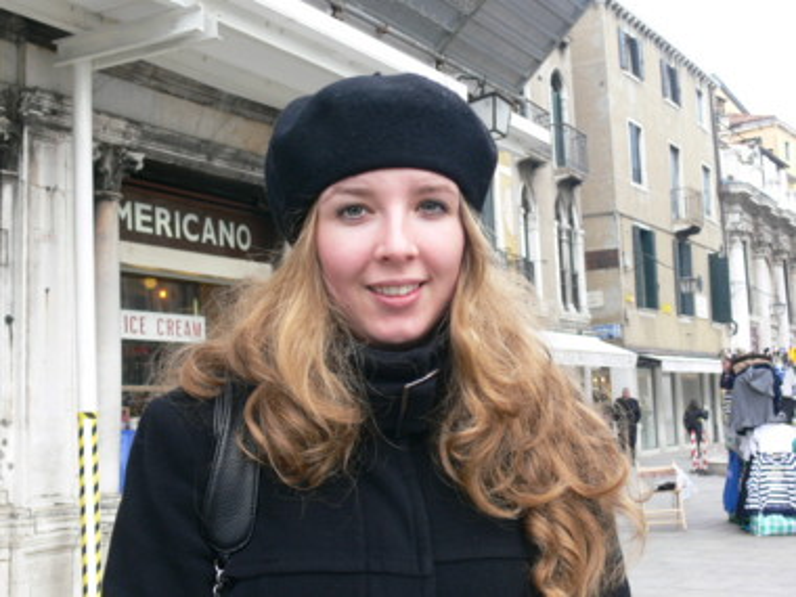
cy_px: 298
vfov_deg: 29.7
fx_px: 1127
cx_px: 398
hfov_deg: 38.9
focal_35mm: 49
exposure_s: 1/60
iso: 80
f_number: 4
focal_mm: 9.2
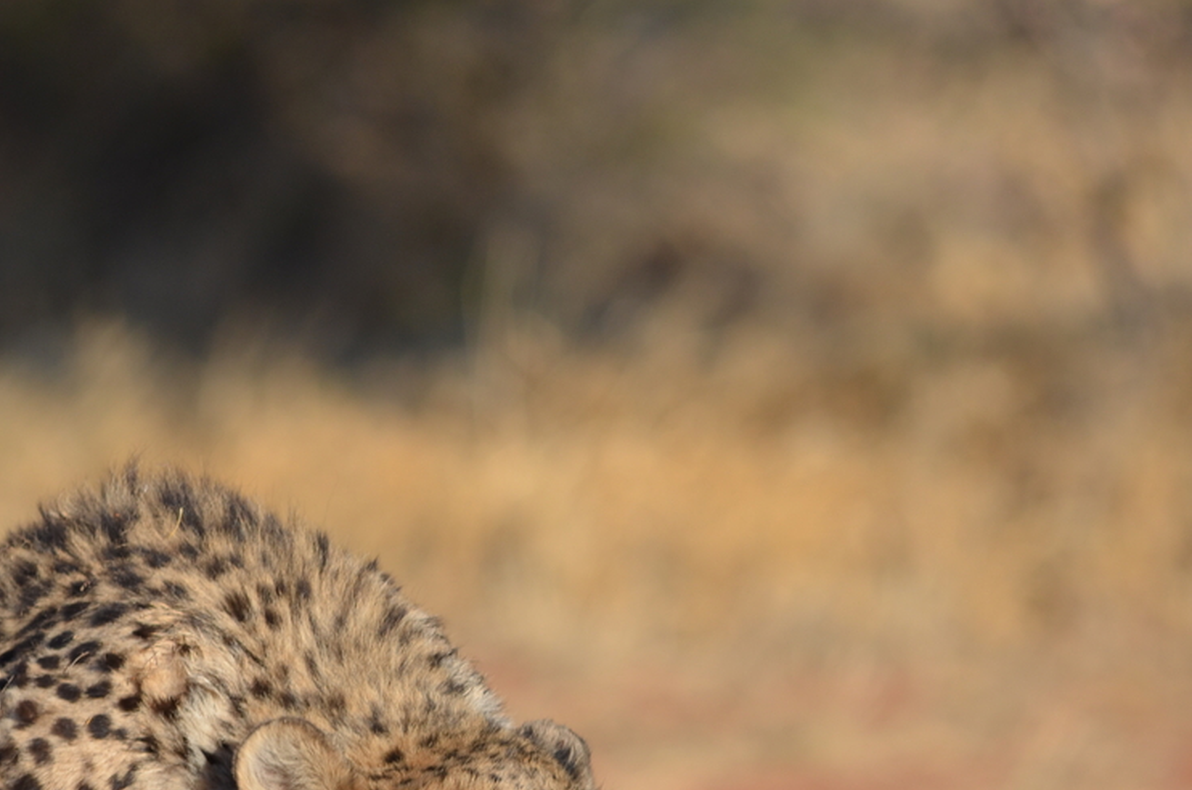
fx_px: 25650
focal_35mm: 776
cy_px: 548
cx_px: 517
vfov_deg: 1.8
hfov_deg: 2.7
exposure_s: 1/640
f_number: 6.3
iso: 200
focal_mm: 300
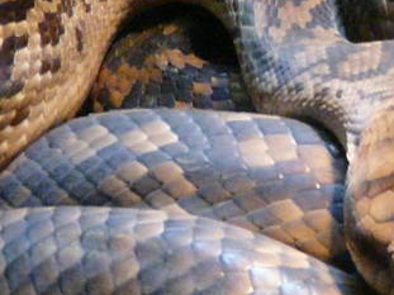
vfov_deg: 2.5
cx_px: 618
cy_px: 158
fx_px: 6667
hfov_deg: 3.4
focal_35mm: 586
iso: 400
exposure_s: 1/40
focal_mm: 18.8
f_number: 3.6
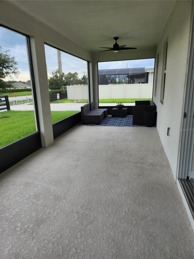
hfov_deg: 56.8
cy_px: 130
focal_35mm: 24
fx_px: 179
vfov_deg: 71.6
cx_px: 97
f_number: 1.8
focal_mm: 5
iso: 50
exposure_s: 1/579
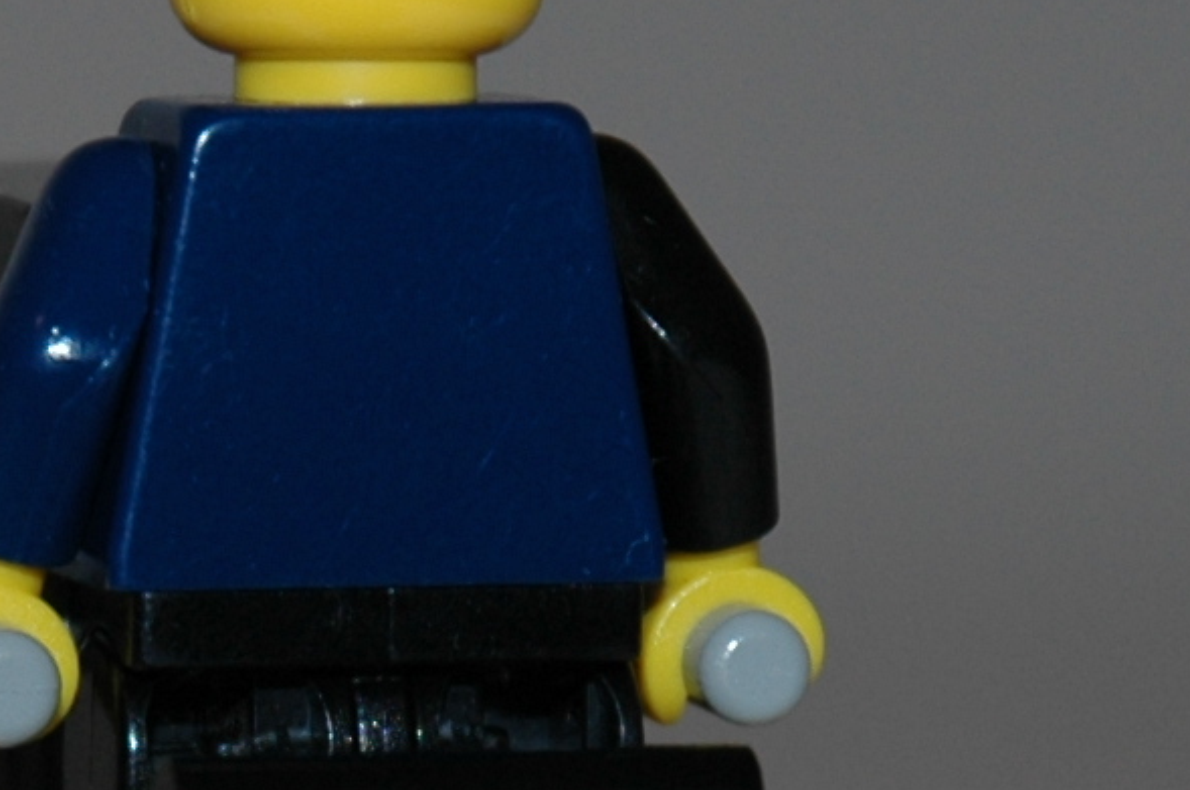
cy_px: 1091
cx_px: 184
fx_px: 13915
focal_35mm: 422
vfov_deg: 3.2
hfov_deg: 4.9
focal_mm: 55
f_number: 4.5
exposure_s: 1/60
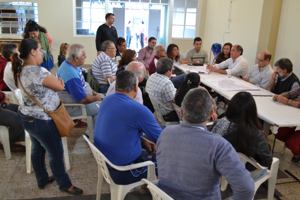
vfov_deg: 40.0
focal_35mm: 33
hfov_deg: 57.2
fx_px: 275
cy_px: 100
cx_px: 150
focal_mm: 22
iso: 640
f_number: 3.8
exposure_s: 1/15
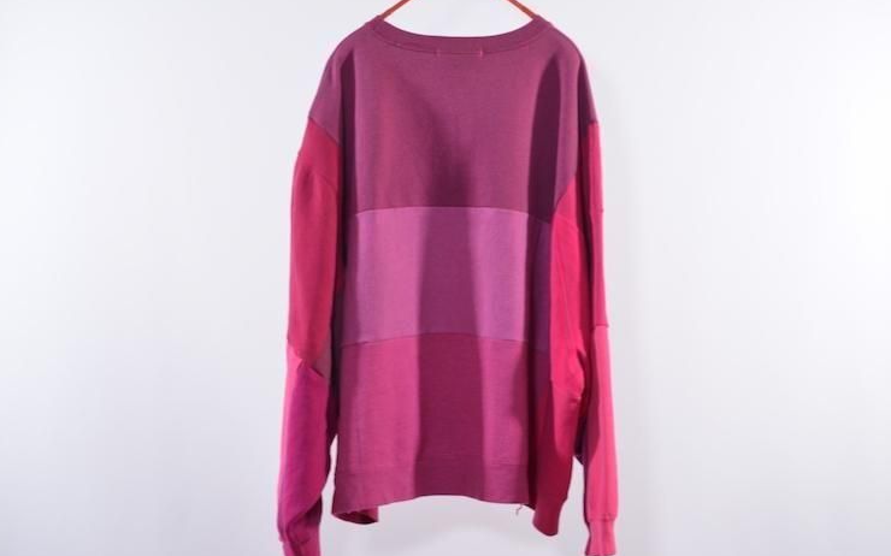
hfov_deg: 31.1
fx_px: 1602
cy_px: 292
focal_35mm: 66
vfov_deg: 19.7
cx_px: 471
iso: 800
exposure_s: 1/60
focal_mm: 40
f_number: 4
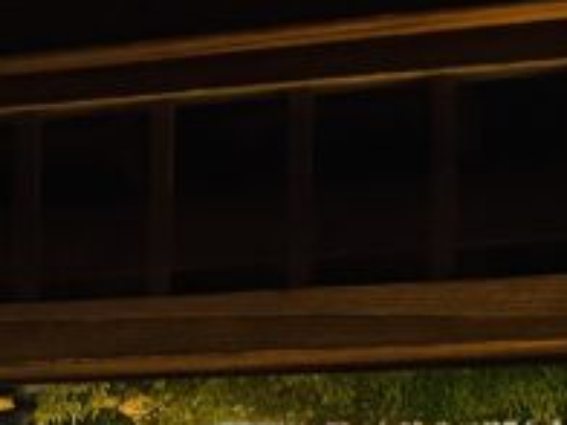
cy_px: 497
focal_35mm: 157
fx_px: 2572
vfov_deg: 9.3
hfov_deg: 11.5
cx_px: -509
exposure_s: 1/30
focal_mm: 6.76
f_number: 1.78
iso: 1600
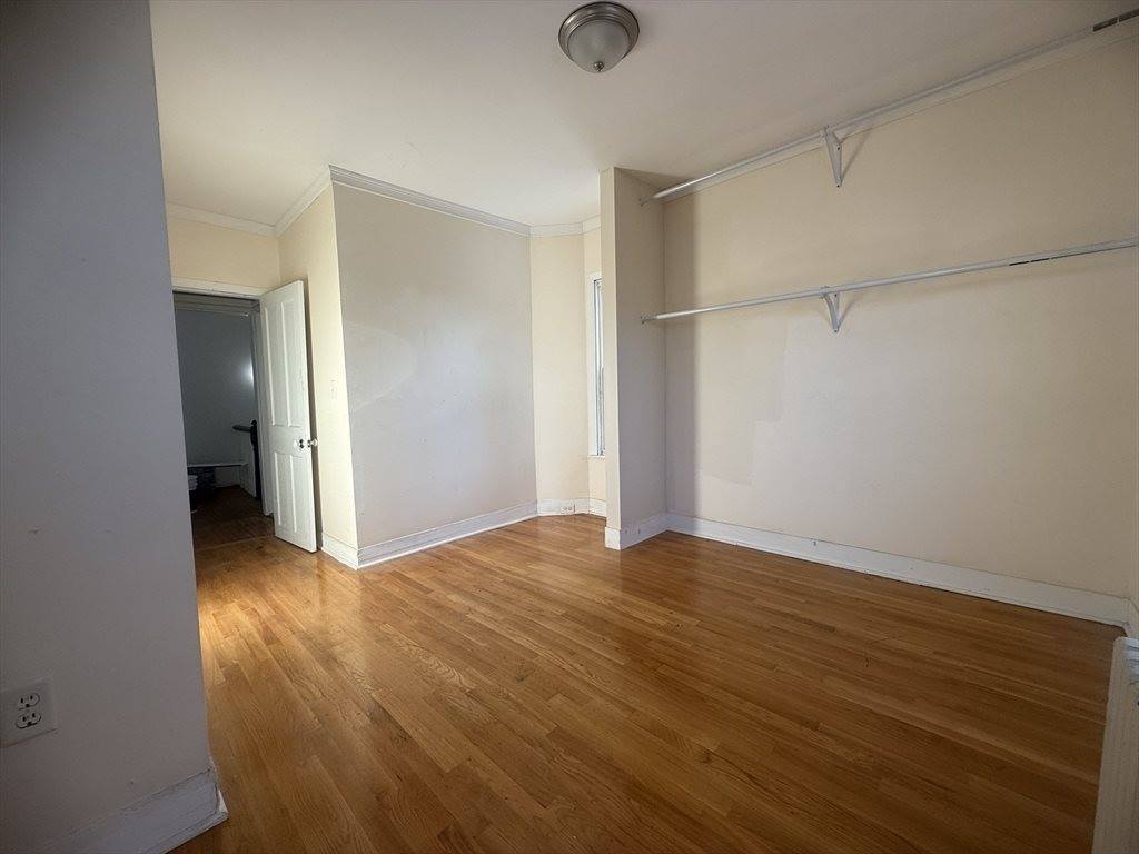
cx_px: 570
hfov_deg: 102.1
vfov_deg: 85.7
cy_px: 427
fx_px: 461
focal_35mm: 14
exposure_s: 1/99
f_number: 2.2
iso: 50
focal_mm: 2.22
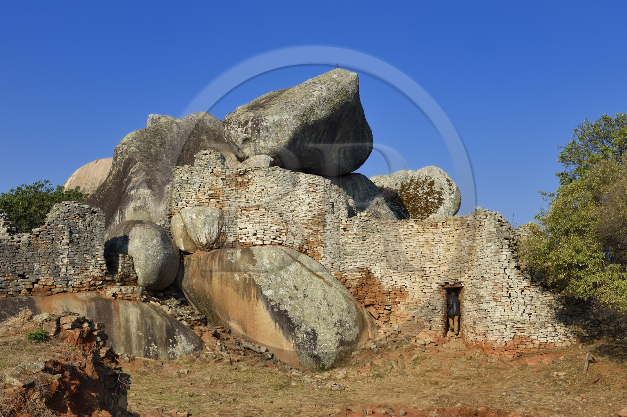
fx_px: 766
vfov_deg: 30.5
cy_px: 208
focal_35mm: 44
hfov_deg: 44.5
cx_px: 314
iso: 200
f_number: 13
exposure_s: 1/250
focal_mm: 44
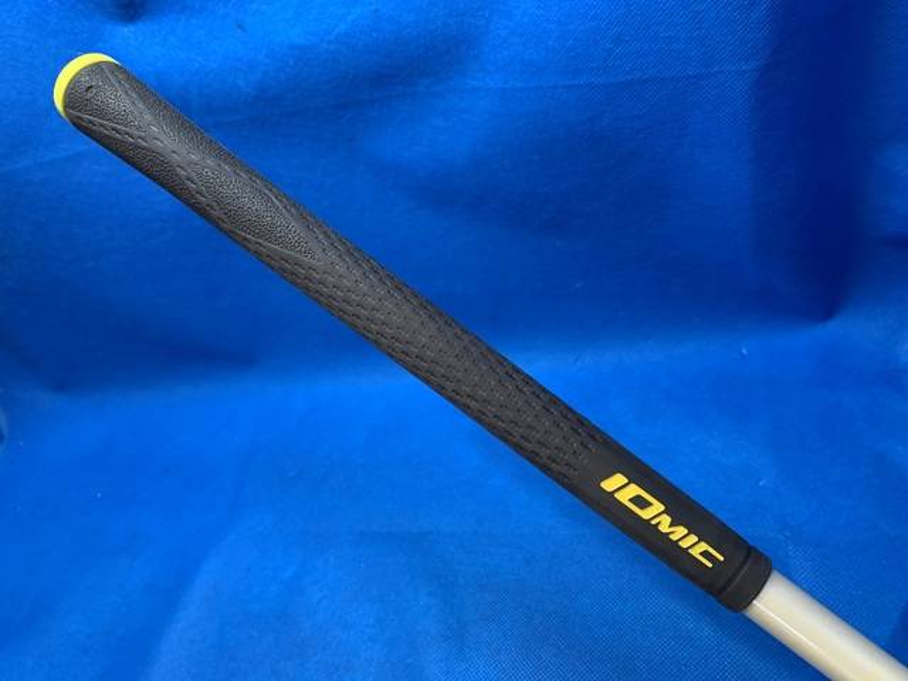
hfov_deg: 67.3
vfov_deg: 53.1
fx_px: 682
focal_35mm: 26
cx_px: 454
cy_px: 340
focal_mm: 4.25
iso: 125
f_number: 1.8
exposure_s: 1/60
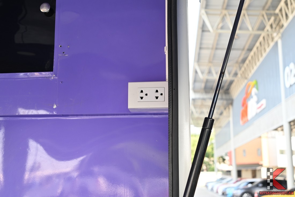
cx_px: 148
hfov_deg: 39.6
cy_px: 98
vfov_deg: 27.0
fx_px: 410
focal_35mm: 50
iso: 200
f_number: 6.3
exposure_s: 1/50
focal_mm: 50
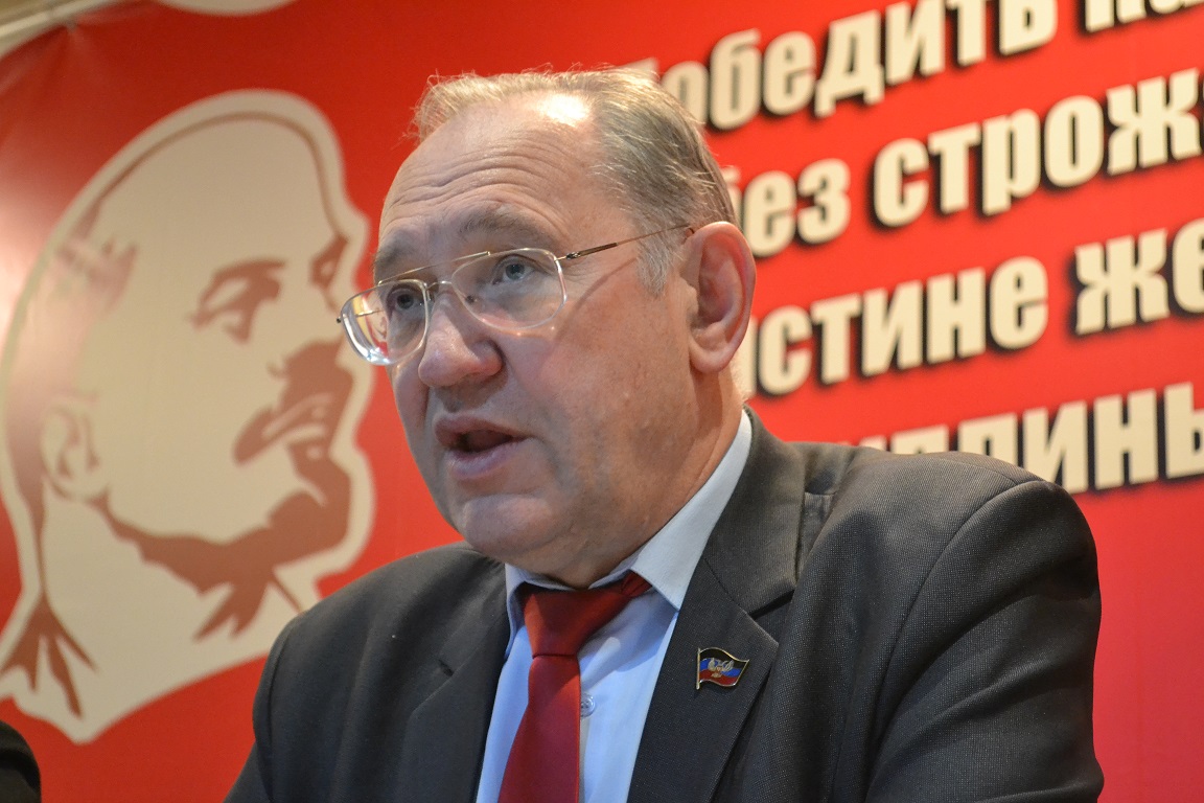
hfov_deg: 24.6
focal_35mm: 82
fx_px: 2759
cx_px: 602
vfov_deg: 16.6
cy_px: 402
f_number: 5.6
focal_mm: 55
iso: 3200
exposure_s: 1/13
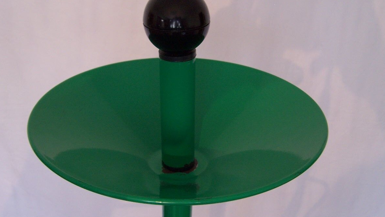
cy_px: 97
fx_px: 429
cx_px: 193
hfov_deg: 48.4
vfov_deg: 28.3
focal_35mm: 42
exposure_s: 1/20
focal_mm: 6.3
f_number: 2.8
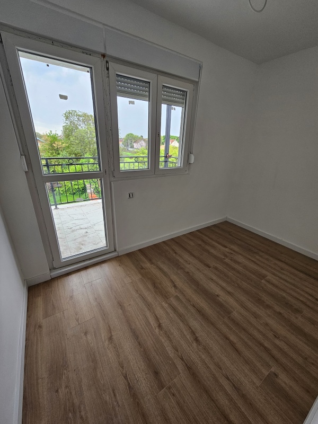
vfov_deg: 106.2
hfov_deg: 89.9
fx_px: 159
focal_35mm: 13
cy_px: 212
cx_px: 159
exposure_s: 1/70.8
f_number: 2.2
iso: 80
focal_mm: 2.2
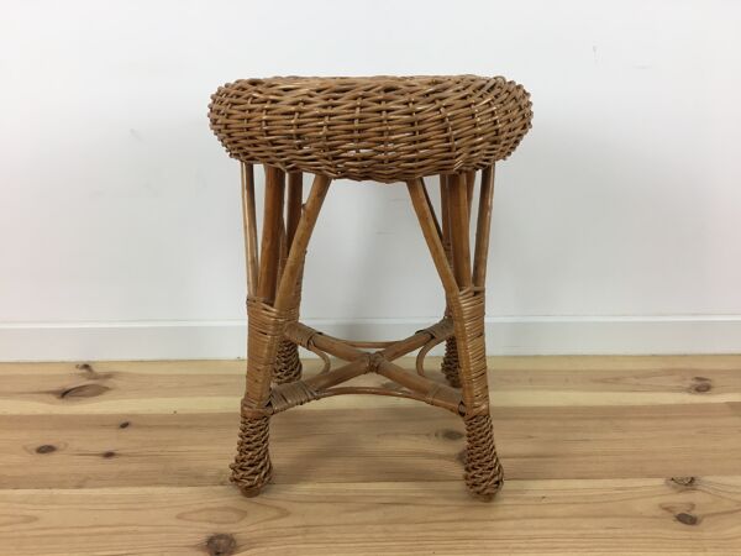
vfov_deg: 48.2
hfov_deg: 61.7
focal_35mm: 29
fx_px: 621
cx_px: 370
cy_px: 278
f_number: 2.2
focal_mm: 4.15
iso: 25
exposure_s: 1/33
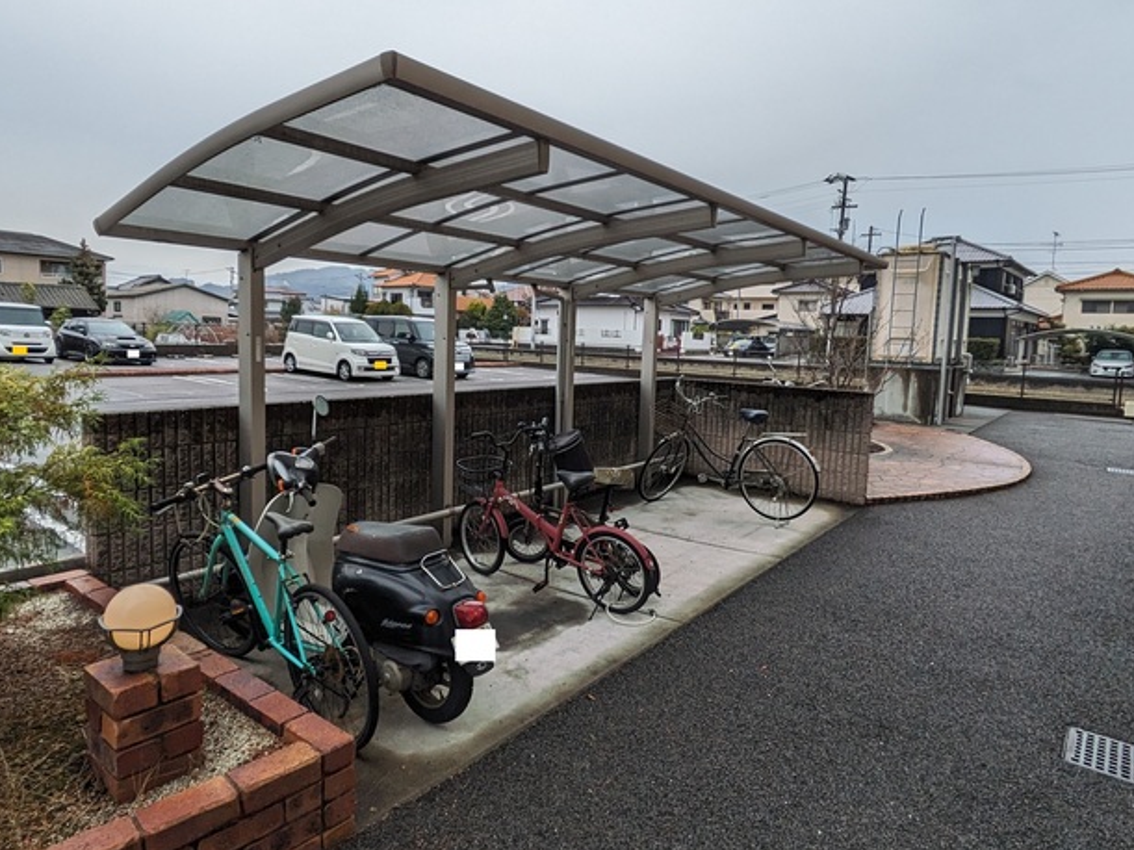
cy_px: 395
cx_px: 547
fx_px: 721
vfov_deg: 61.0
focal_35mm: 22
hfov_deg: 76.4
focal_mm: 1.83
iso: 49
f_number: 2.2
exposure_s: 1/484
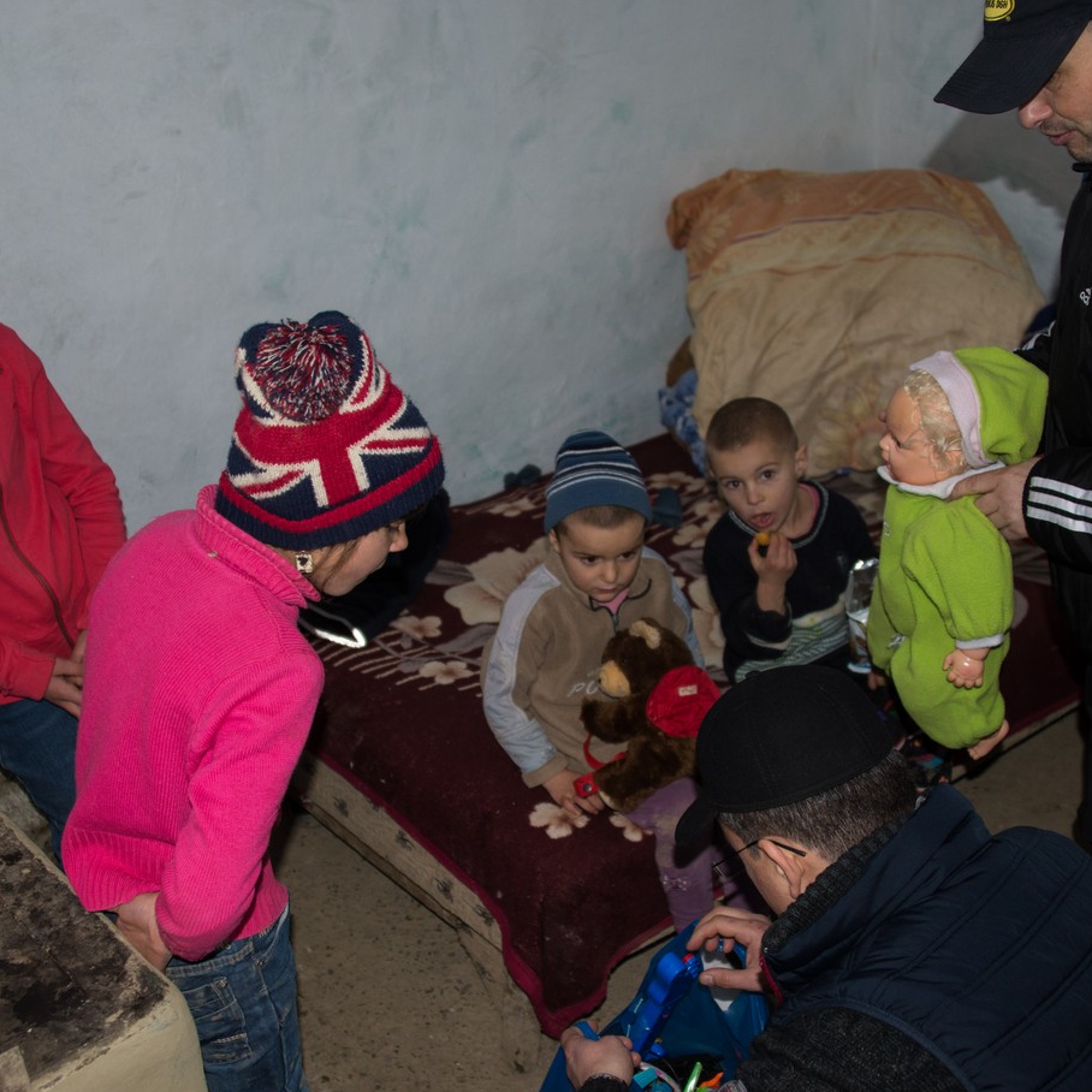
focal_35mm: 43
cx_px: 535
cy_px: 568
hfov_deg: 39.2
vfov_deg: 39.2
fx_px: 1535
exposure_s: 1/60
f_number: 3.8
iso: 800
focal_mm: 32
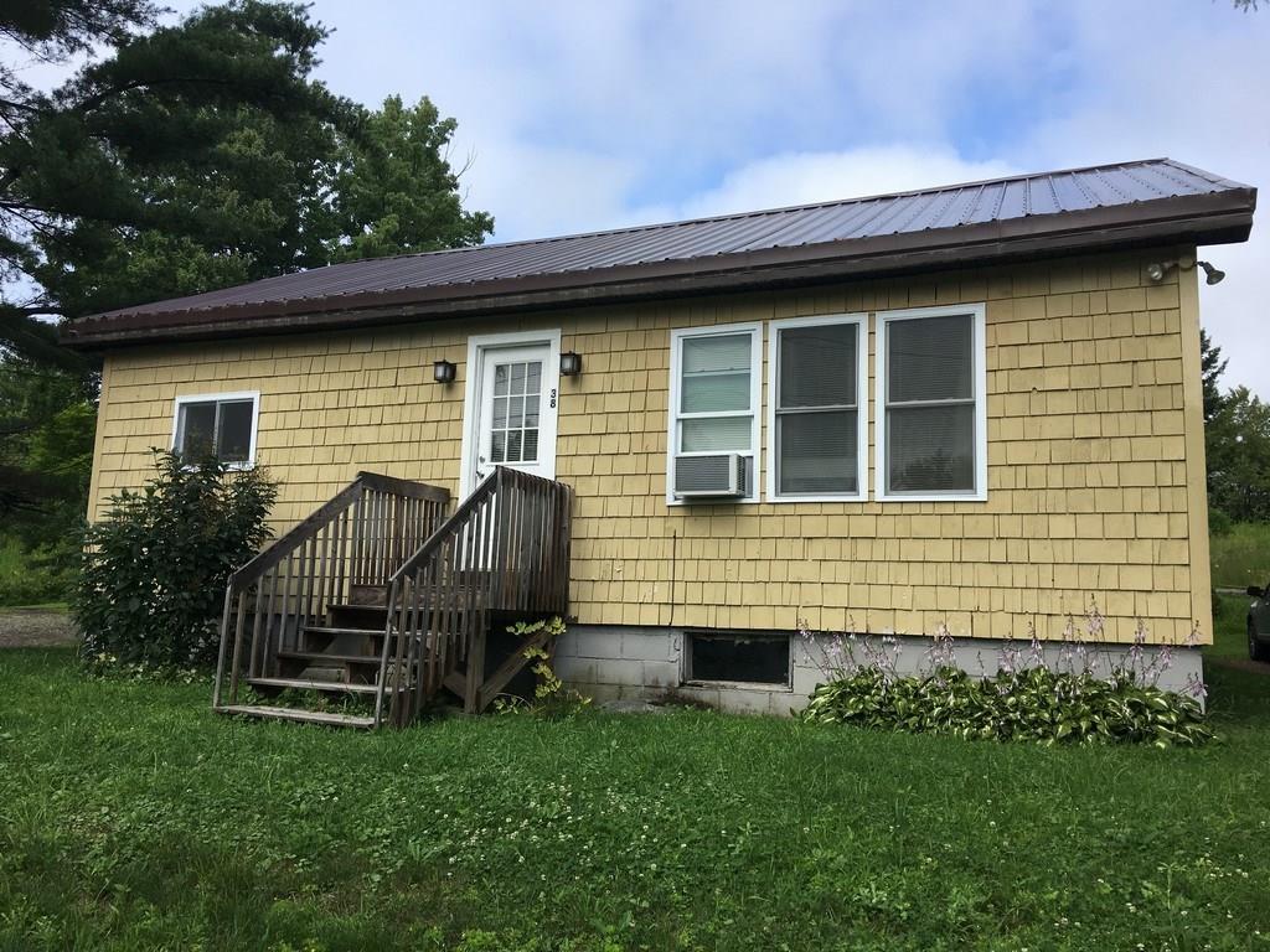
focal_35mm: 29
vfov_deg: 48.2
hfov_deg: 61.7
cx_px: 635
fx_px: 1064
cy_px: 476
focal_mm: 4.15
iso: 25
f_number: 2.2
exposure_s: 1/1479
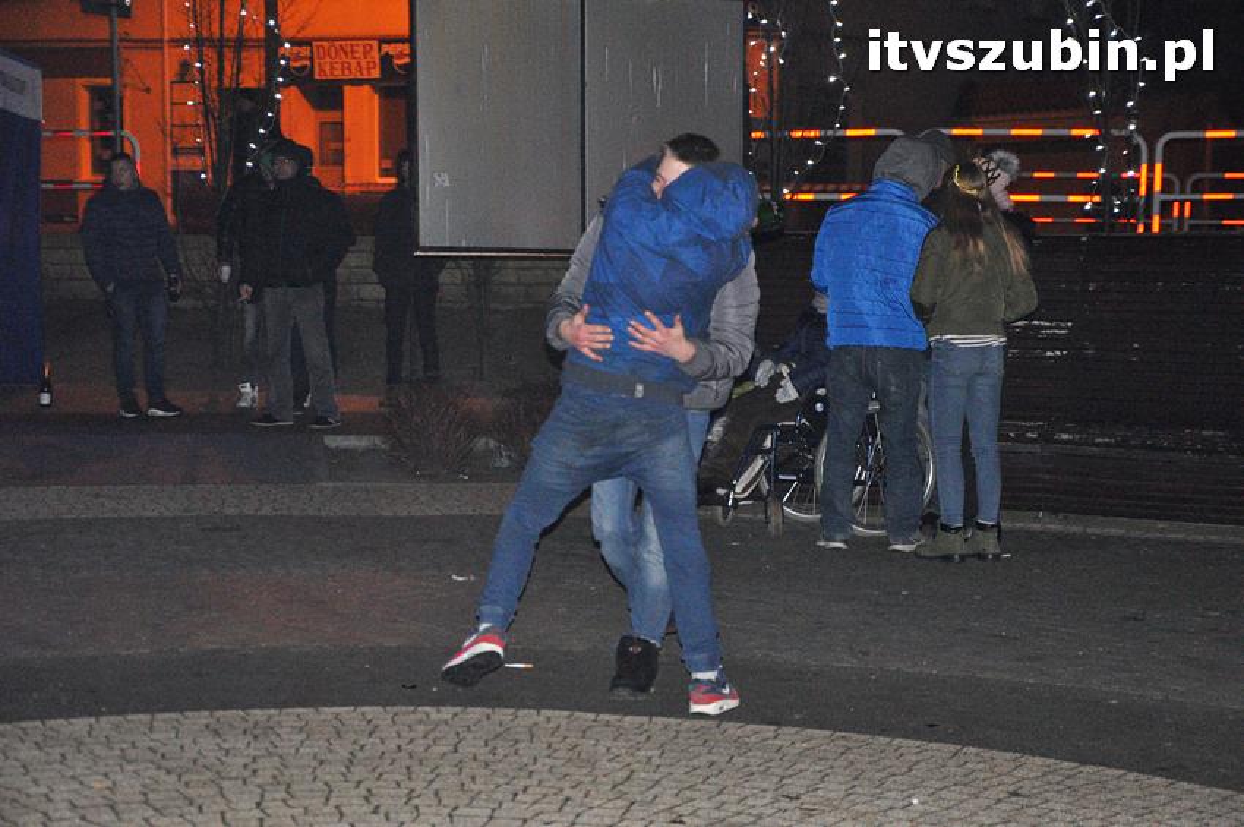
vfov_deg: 17.5
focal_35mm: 78
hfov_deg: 26.0
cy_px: 414
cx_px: 622
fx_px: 2693
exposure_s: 1/60
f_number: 5.6
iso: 3200
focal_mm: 52
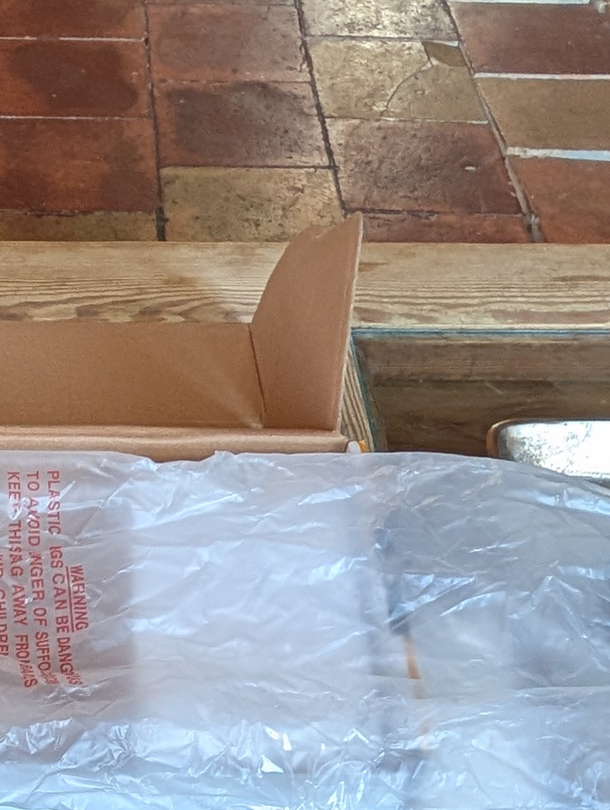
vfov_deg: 33.9
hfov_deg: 26.9
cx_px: -16
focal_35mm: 51
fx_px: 1195
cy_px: 823
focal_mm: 2.02
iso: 198
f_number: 1.7
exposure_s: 1/66.3
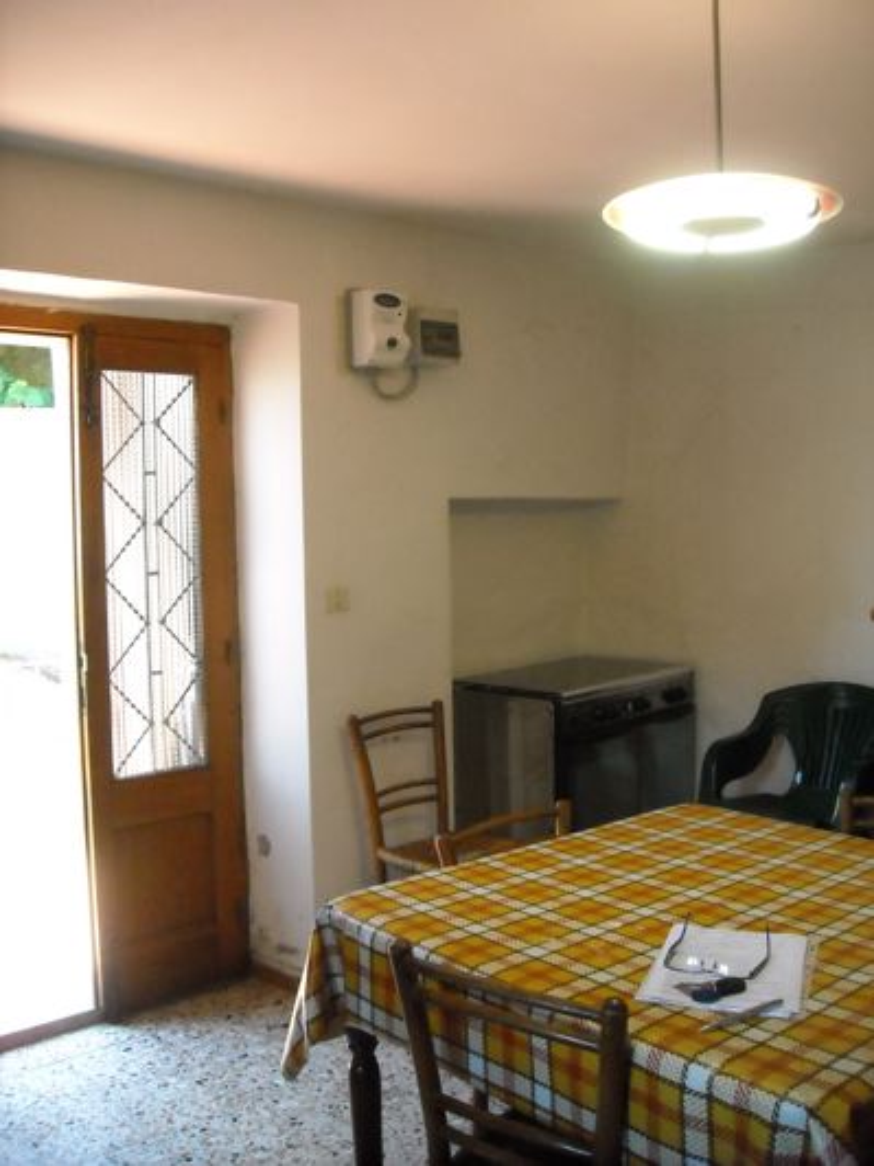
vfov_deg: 52.6
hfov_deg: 40.7
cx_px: 437
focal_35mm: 35
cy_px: 583
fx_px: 1178
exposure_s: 1/129
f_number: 2.8
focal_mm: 5.7
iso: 800
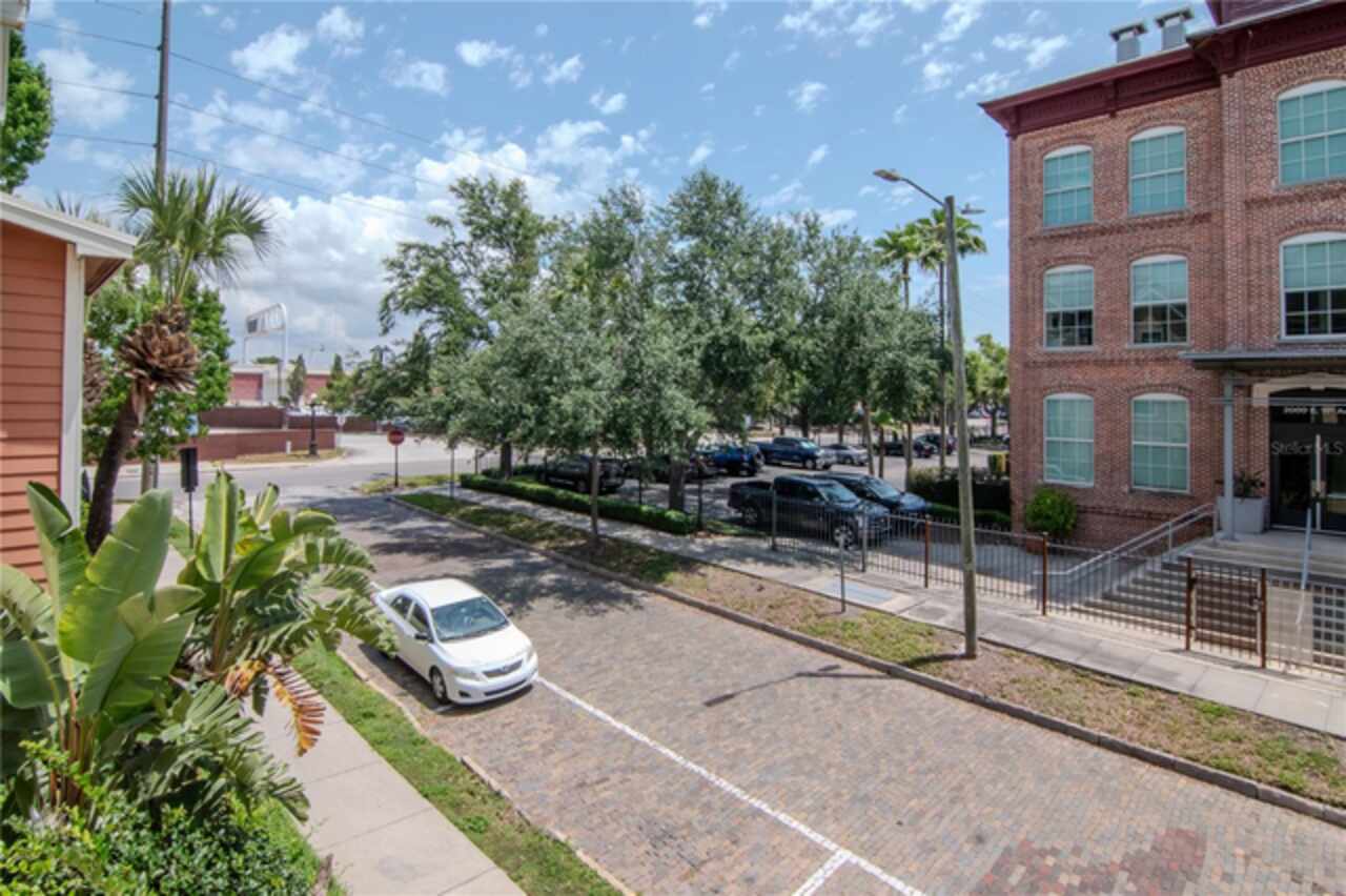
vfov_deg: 72.0
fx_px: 617
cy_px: 448
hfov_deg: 95.0
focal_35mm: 16
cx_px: 673
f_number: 16
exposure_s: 1/250
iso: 800
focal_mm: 11
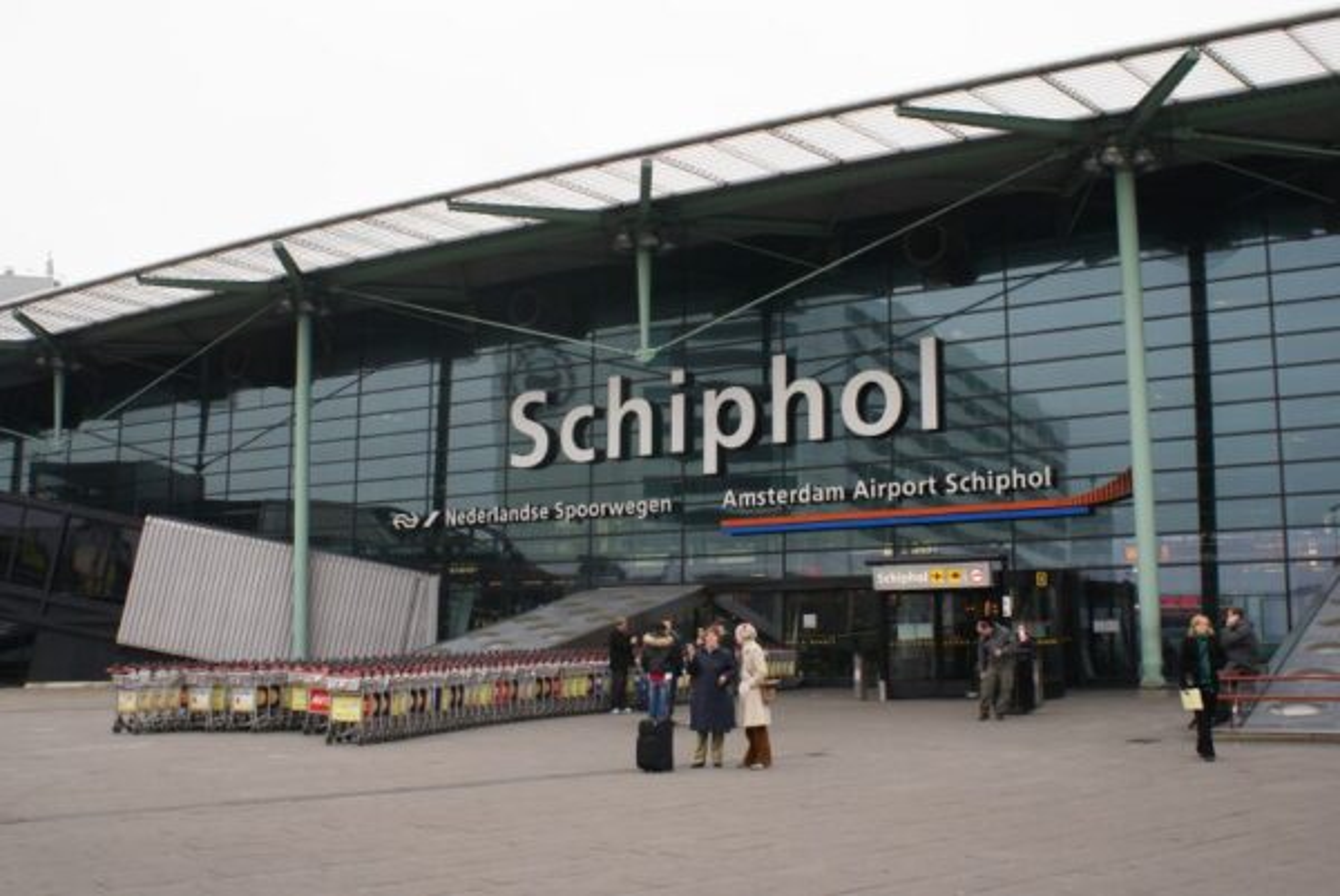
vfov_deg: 34.3
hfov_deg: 49.5
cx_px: 670
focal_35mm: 39
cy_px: 448
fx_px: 1453
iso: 100
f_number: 6.3
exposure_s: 1/60
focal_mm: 26
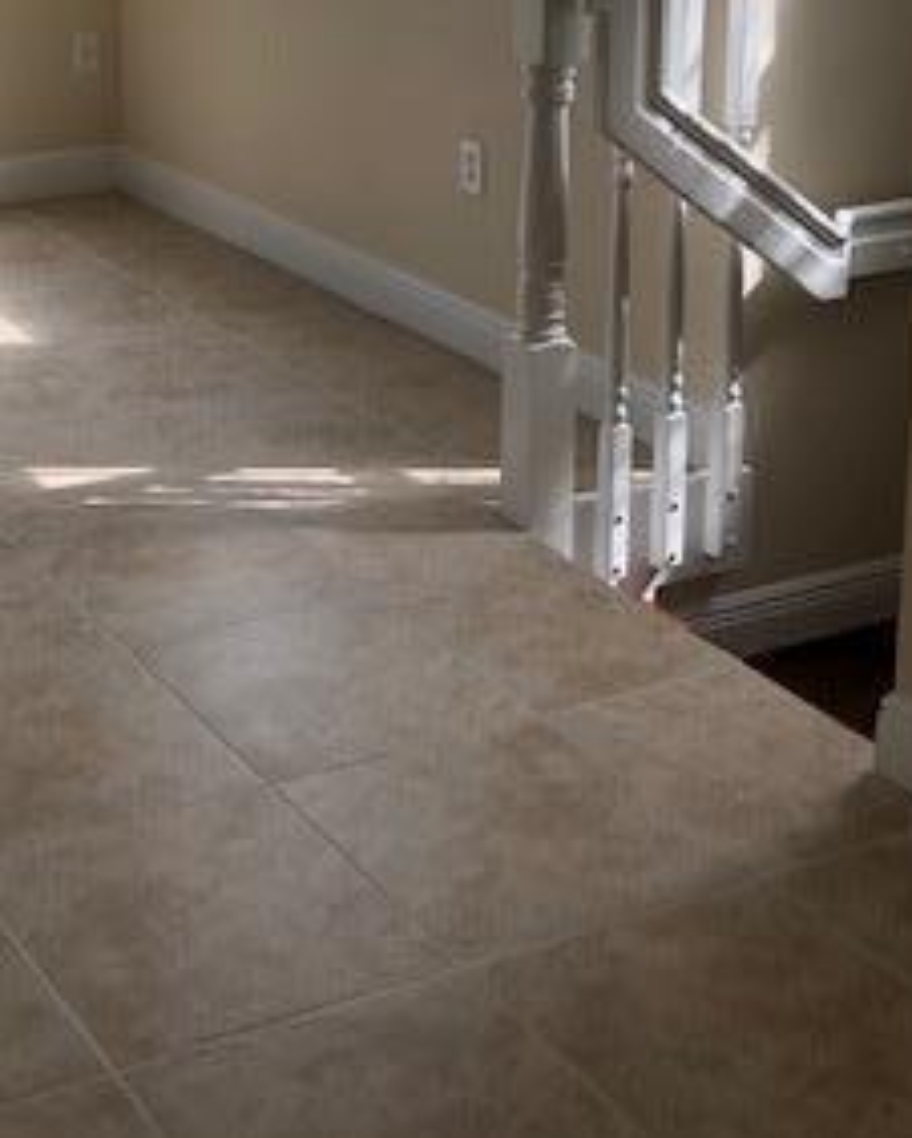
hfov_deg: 23.8
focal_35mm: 62
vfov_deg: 29.1
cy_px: 97
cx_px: 65
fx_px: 2090
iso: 20
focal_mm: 3.99
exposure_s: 1/296
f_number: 1.8
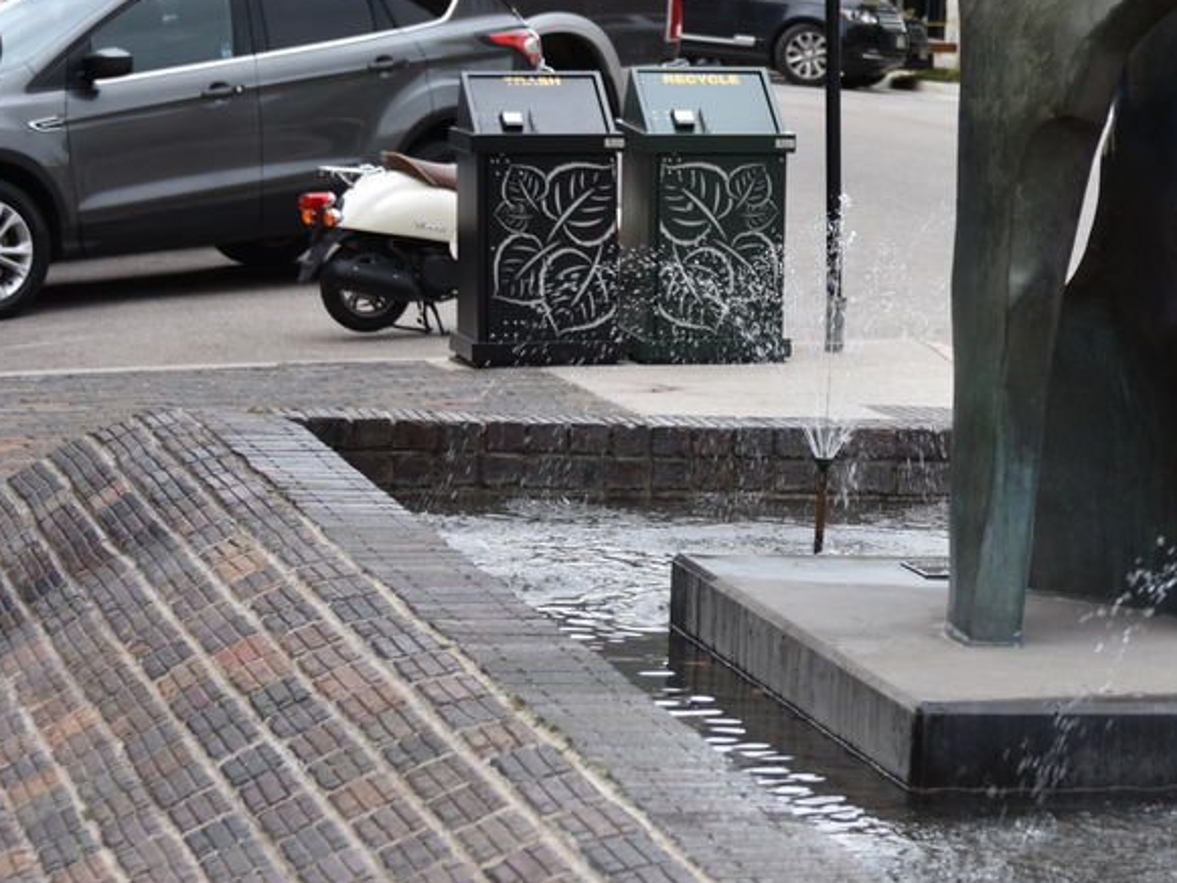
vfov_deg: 10.3
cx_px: 1268
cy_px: 237
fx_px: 4897
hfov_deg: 13.5
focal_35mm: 144
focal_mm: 68
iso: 100
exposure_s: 1/160
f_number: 5
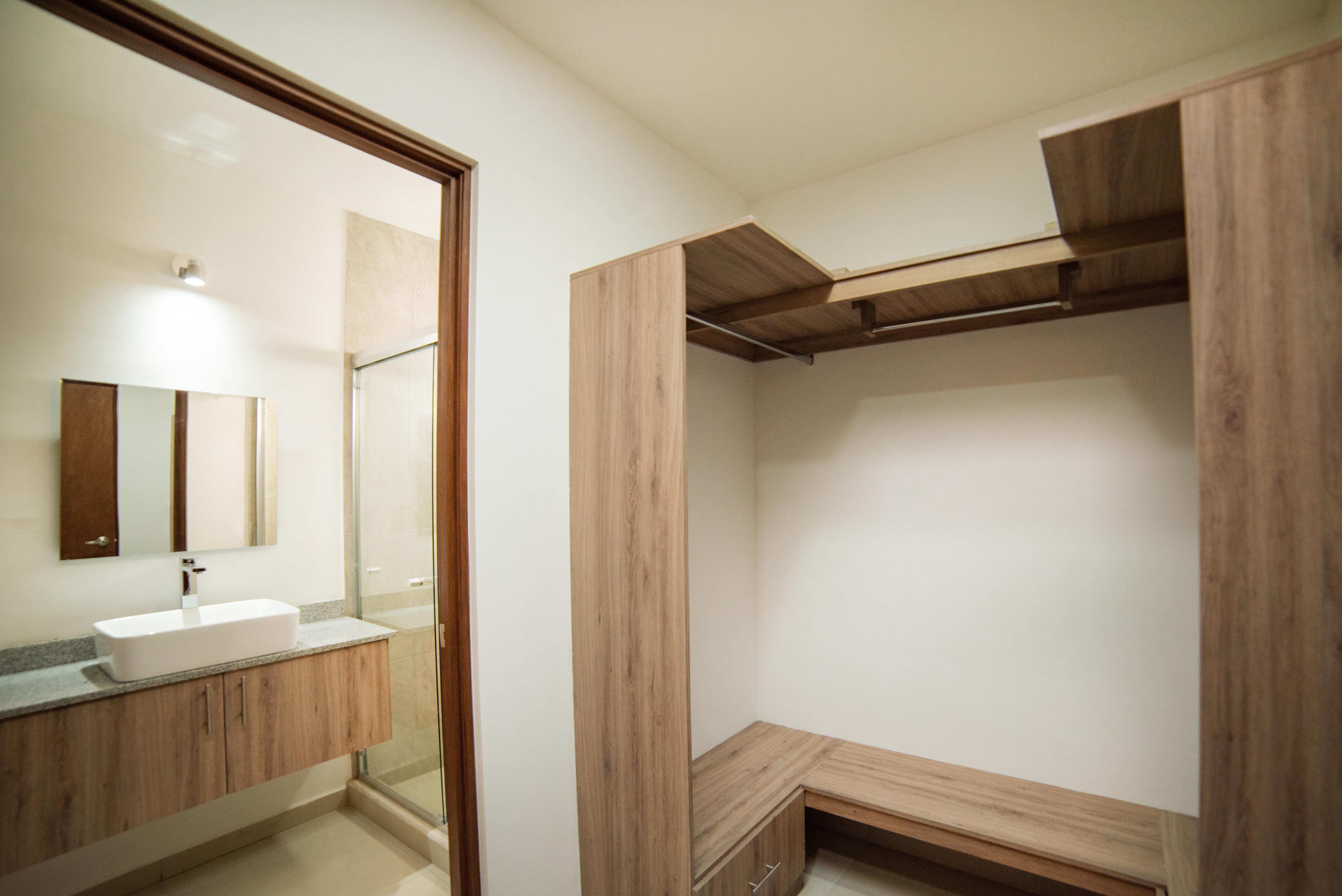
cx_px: 715
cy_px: 474
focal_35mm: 15
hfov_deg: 100.2
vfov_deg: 77.3
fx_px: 559
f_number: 2.8
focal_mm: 14
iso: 800
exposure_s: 1/250
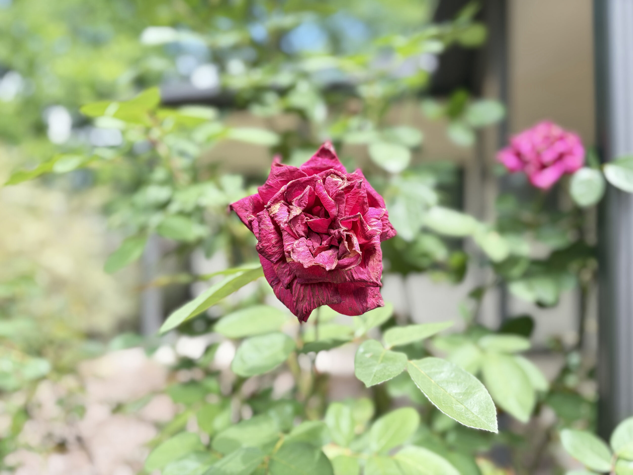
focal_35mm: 26
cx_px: 316
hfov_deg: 67.3
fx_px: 475
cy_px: 238
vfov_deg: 53.1
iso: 50
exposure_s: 1/172
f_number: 1.6
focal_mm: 5.96
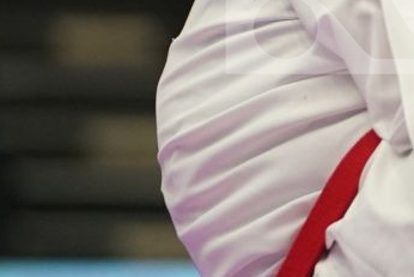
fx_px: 10653
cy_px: -35
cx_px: 743
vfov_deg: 1.5
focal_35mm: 926
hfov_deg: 2.2
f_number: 2.8
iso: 2000
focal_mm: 178
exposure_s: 1/1000
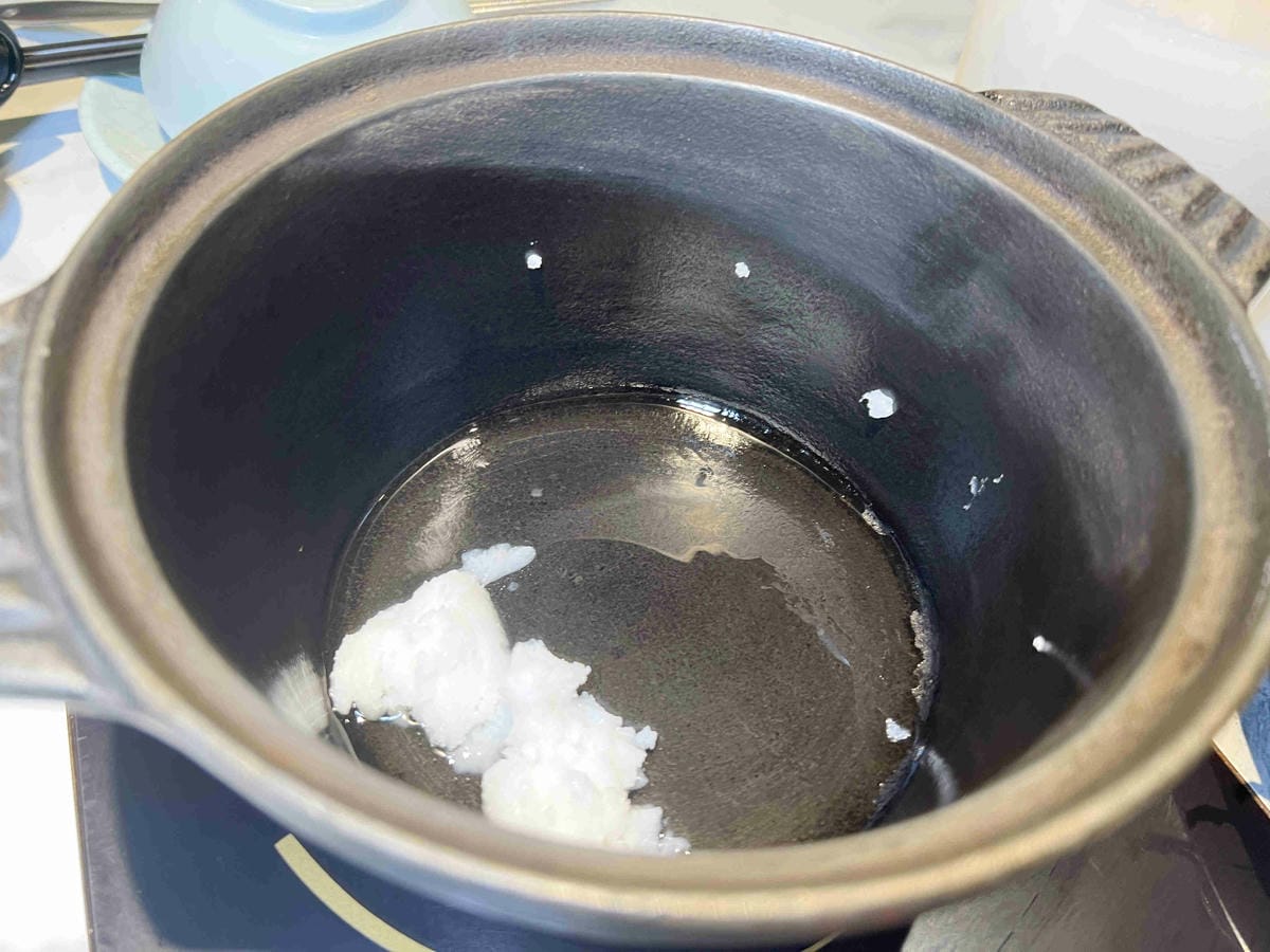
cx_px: 635
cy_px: 476
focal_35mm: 26
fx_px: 954
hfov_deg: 67.3
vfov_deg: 53.1
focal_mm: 5.7
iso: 100
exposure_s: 1/60
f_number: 1.5
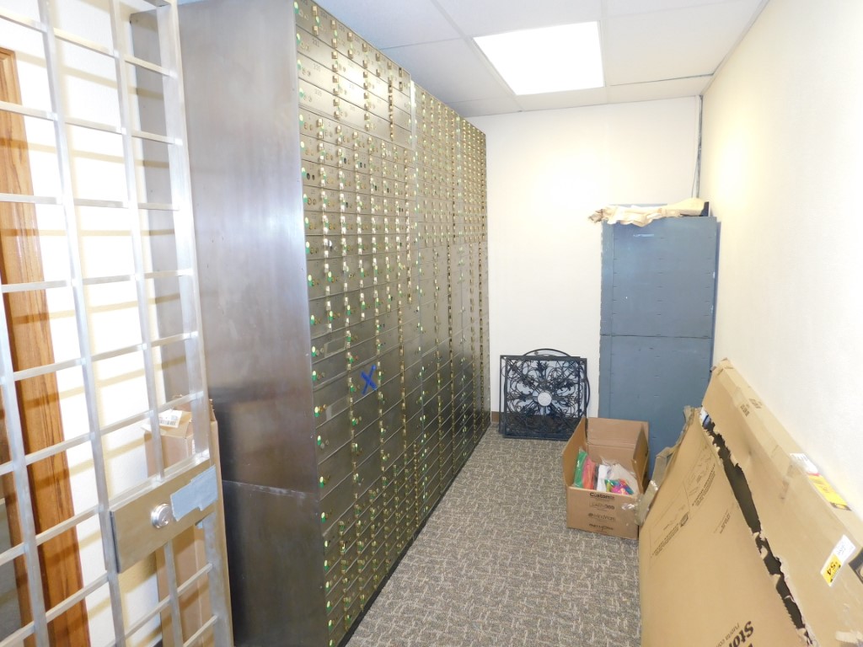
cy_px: 324
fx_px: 573
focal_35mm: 23
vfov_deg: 58.9
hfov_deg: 73.9
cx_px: 432
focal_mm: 4
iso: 180
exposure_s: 1/30
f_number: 3
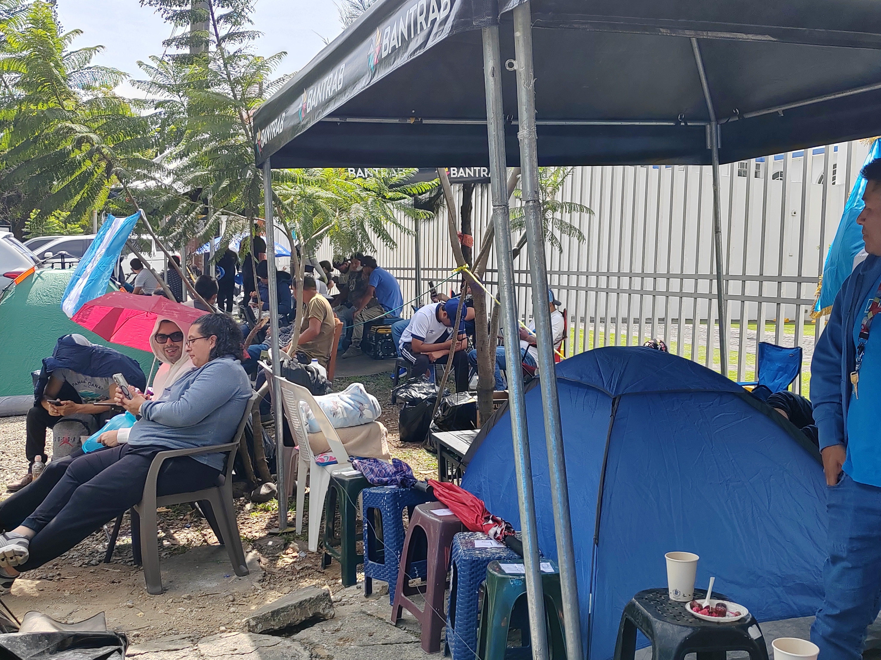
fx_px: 967
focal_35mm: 38
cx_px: 440
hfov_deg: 49.0
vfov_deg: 37.7
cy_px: 330
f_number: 1.9
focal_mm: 5.52
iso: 100
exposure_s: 1/1200
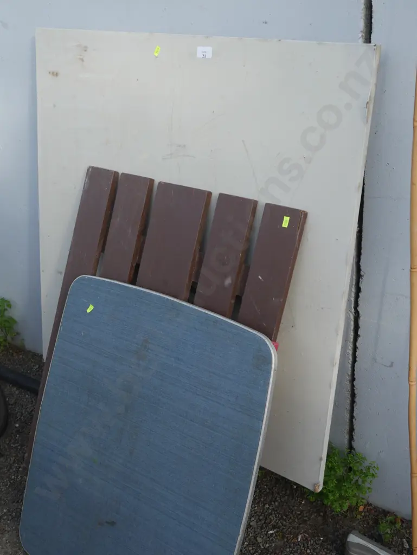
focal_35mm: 42
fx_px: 674
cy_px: 278
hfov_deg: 34.4
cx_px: 208
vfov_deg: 44.8
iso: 200
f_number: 6.3
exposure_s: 1/200
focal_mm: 21
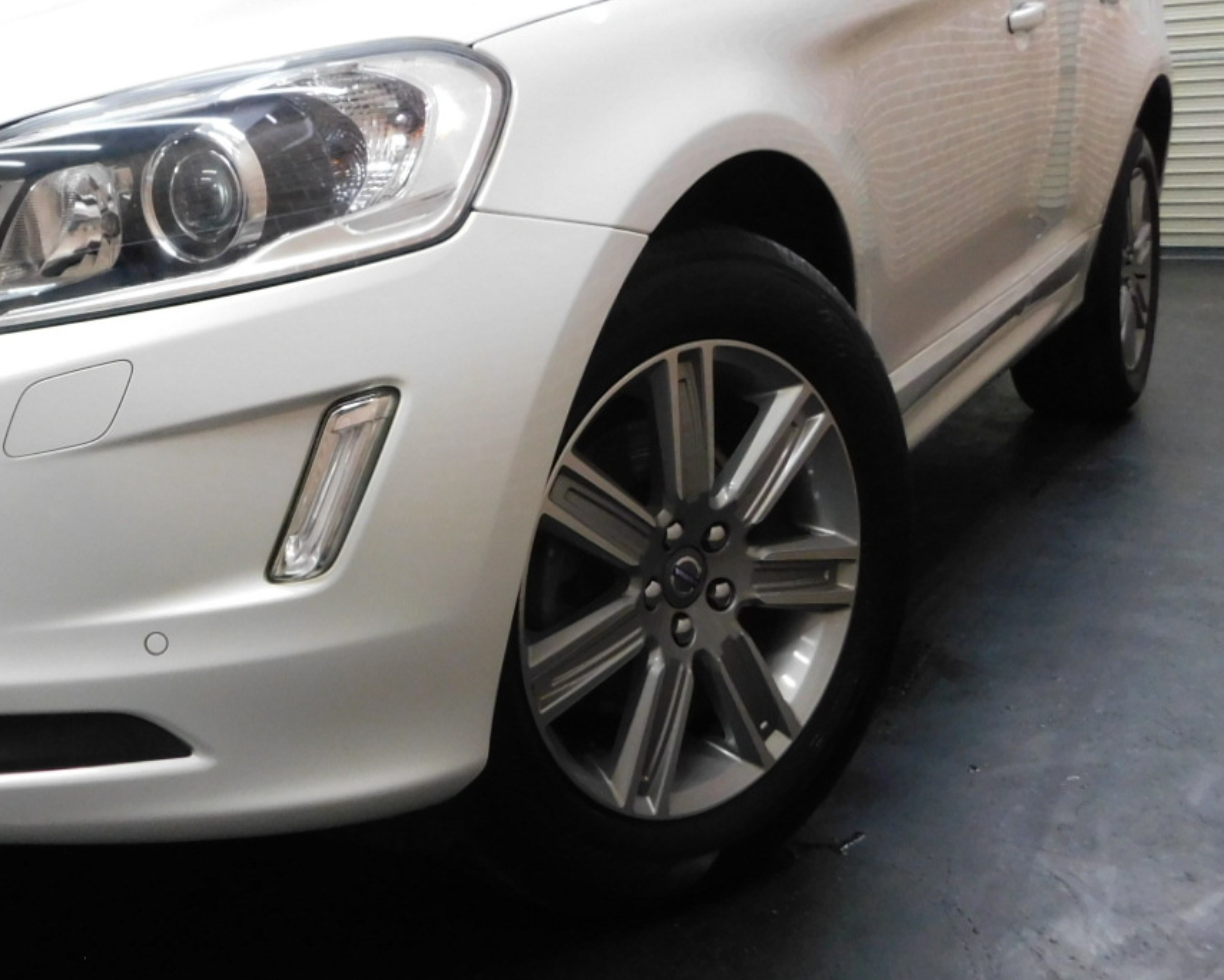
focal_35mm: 42
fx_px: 1521
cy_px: 383
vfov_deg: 35.5
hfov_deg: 41.6
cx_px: 219
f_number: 3
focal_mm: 4
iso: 280
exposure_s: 1/30
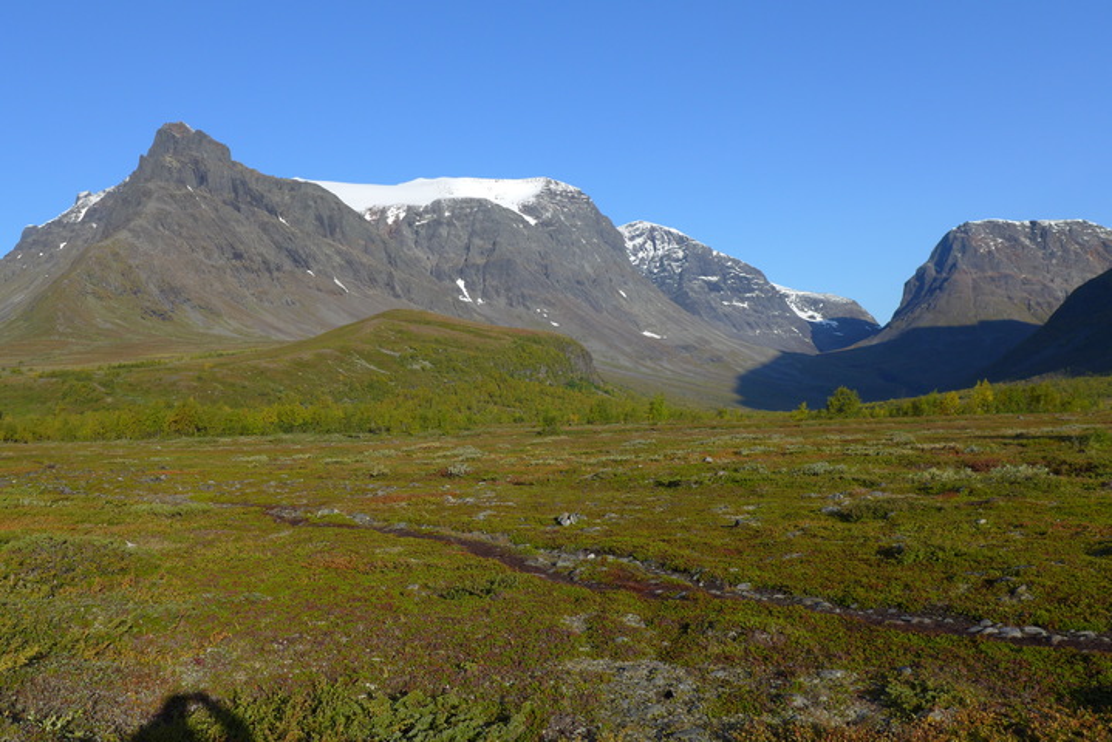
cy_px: 371
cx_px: 556
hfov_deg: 54.4
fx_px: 1081
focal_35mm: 35
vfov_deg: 37.9
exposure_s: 1/1300
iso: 80
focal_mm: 6.9
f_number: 2.8
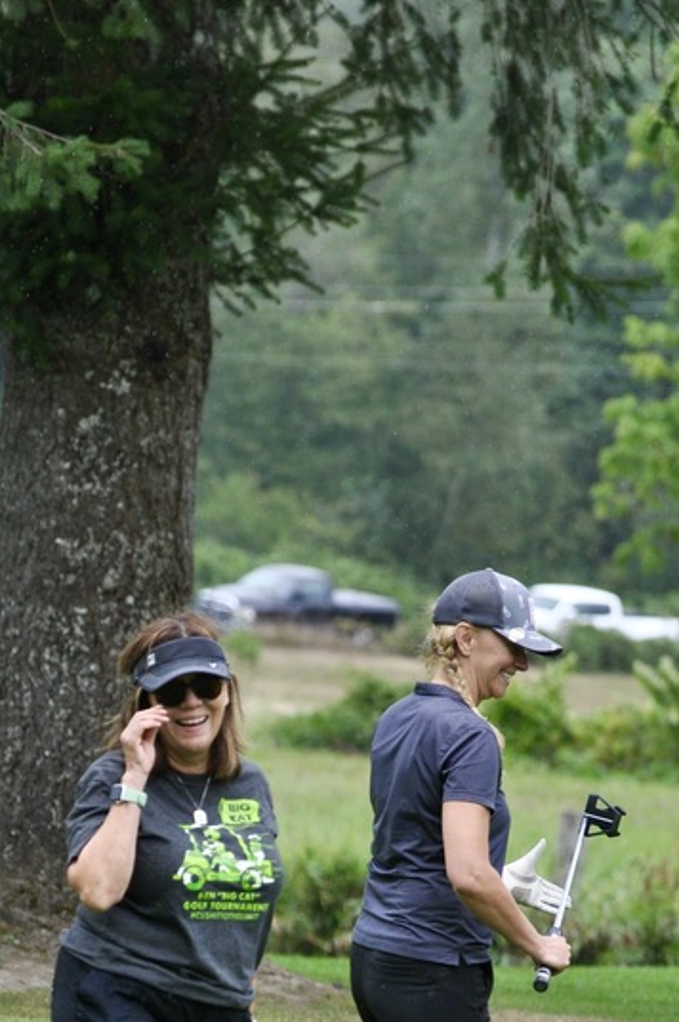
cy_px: 947
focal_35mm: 411
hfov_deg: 3.3
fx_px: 11658
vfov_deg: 5.0
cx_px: 227
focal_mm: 135
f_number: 4.8
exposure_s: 1/1000
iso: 400
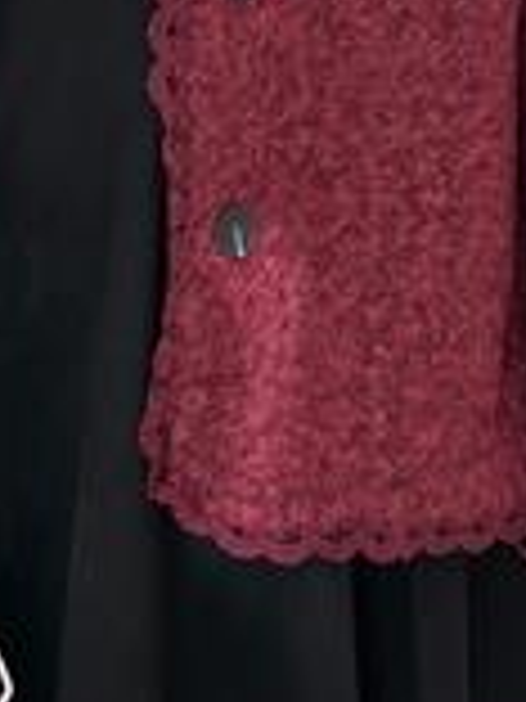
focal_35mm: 164
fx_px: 3323
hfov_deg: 9.0
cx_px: -4
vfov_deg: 11.7
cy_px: -200
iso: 64
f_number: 1.78
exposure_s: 1/112
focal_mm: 6.86
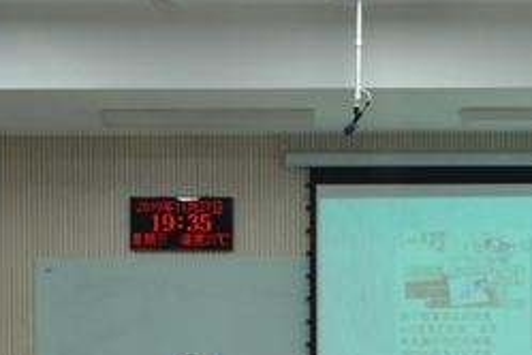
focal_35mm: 94
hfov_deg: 21.5
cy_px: 334
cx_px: 385
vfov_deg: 14.4
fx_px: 1389
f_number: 3.8
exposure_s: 1/15
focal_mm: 26
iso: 1250
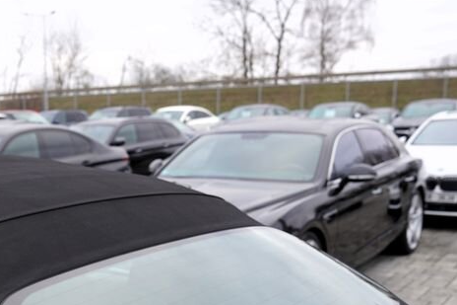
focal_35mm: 53
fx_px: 673
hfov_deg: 35.5
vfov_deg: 24.2
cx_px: 51
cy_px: 314
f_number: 4.5
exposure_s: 1/80
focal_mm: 24
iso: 100
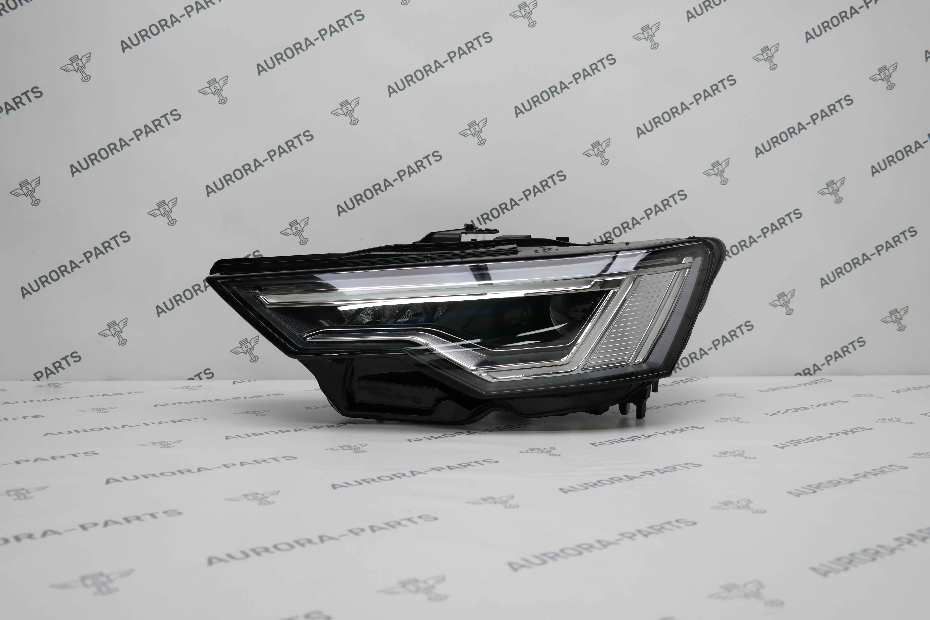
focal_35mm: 33
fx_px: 852
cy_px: 310
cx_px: 465
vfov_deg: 40.0
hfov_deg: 57.2
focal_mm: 22
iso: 200
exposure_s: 1/80
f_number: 4
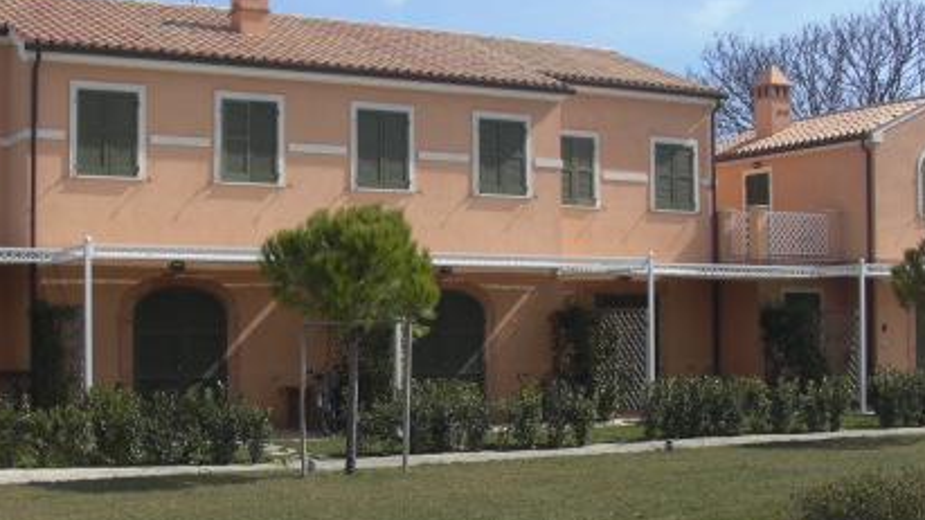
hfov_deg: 34.3
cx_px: 376
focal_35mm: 61
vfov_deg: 19.7
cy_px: 302
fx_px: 1496
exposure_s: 1/160
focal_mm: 6.3
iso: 50
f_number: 7.9
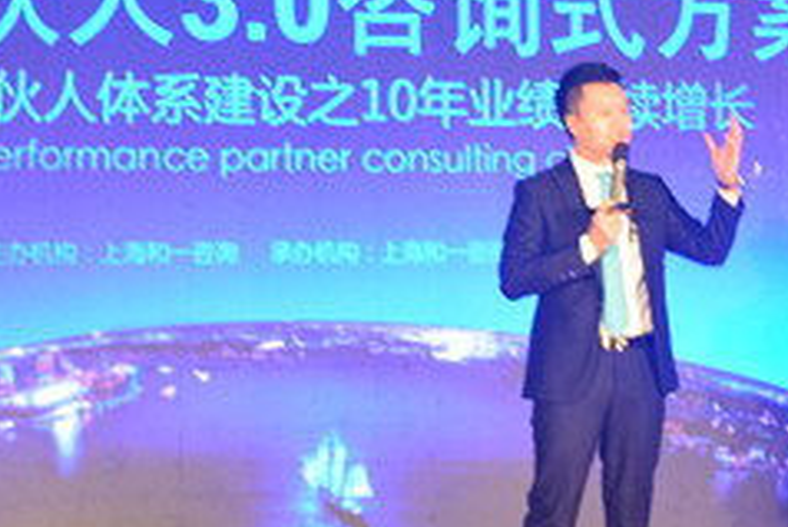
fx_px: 3088
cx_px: 758
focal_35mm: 141
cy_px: 68
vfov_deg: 9.7
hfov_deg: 14.3
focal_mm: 28
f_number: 8
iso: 560
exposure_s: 1/15
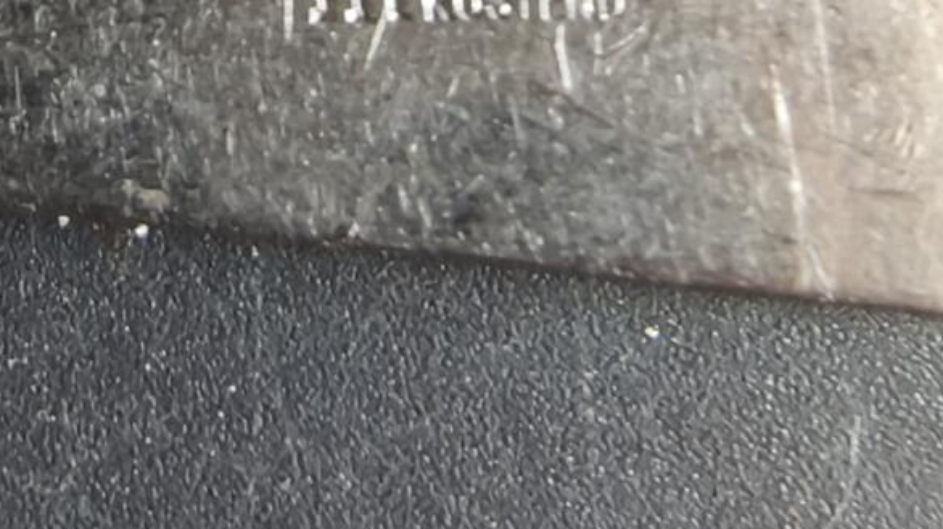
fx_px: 1924
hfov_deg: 27.5
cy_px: 71
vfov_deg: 15.5
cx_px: 470
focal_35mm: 77
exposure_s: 1/36.3
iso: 640
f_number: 2
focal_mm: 2.32
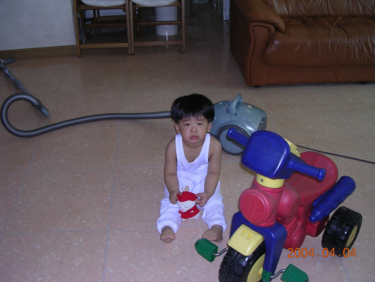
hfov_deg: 49.0
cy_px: 141
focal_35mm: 38
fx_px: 412
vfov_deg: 37.7
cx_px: 188
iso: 100
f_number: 2.8
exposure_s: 1/60.1
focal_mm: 5.8
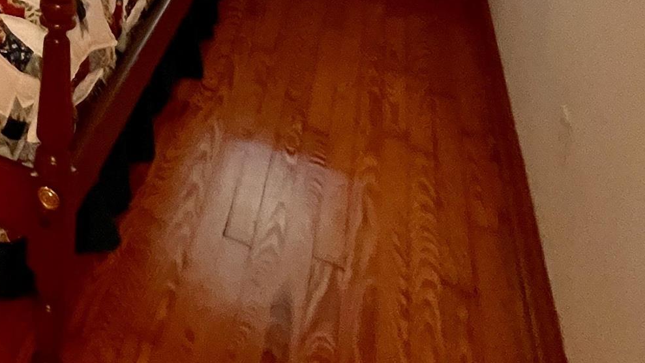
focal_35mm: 44
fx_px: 752
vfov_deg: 20.5
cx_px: -187
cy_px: -263
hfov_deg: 33.9
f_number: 1.8
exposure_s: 1/60
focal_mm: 1.57
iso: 800
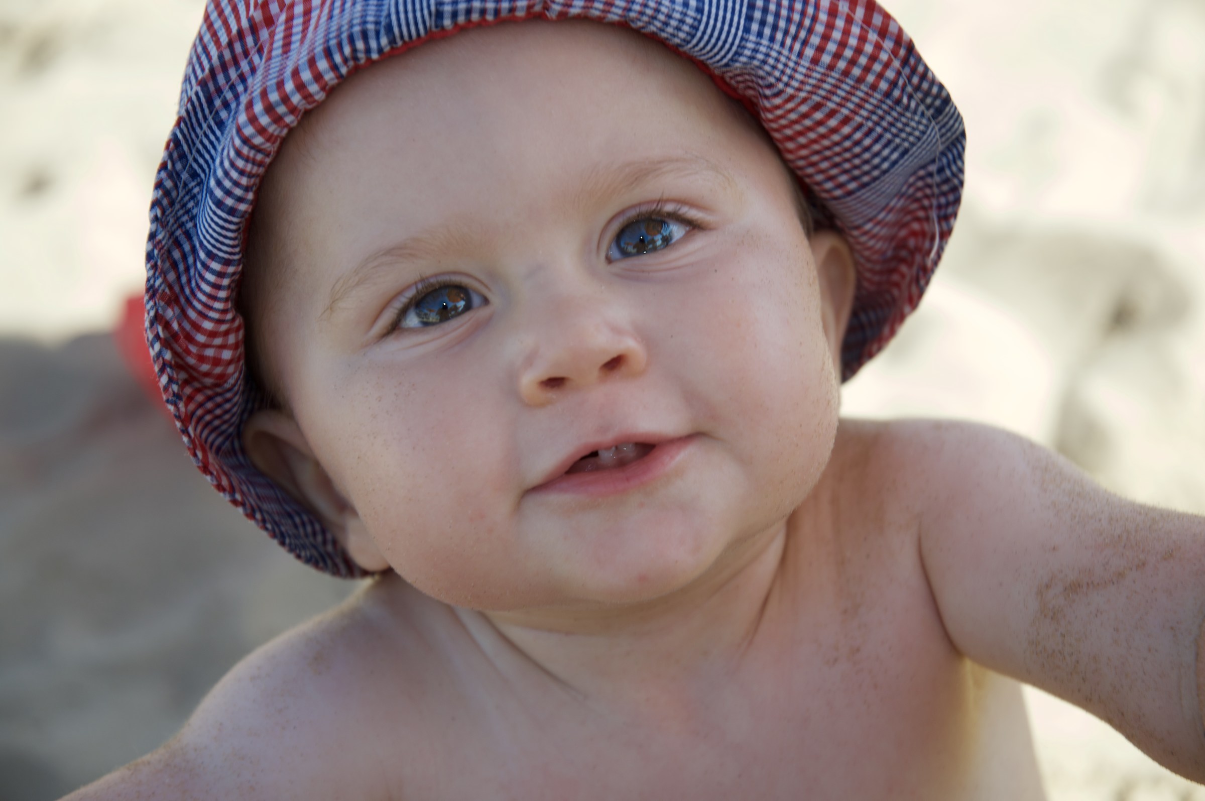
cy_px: 400
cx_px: 602
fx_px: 2608
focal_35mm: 78
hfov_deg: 26.0
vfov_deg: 17.5
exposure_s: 1/200
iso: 100
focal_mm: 52
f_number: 3.8
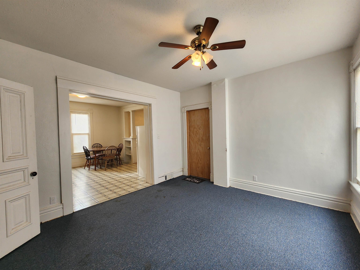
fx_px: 135
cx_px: 180
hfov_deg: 106.2
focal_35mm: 13
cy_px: 135
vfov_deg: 89.9
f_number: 2.2
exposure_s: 1/60
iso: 200
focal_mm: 2.2
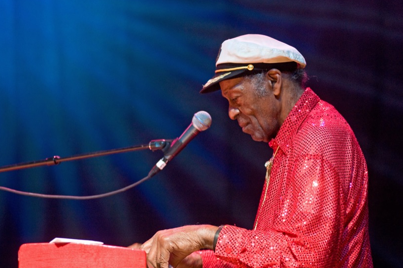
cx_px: 203
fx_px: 1532
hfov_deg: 15.0
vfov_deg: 10.0
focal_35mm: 137
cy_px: 160
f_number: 2.8
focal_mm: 112
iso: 1600
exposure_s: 1/40
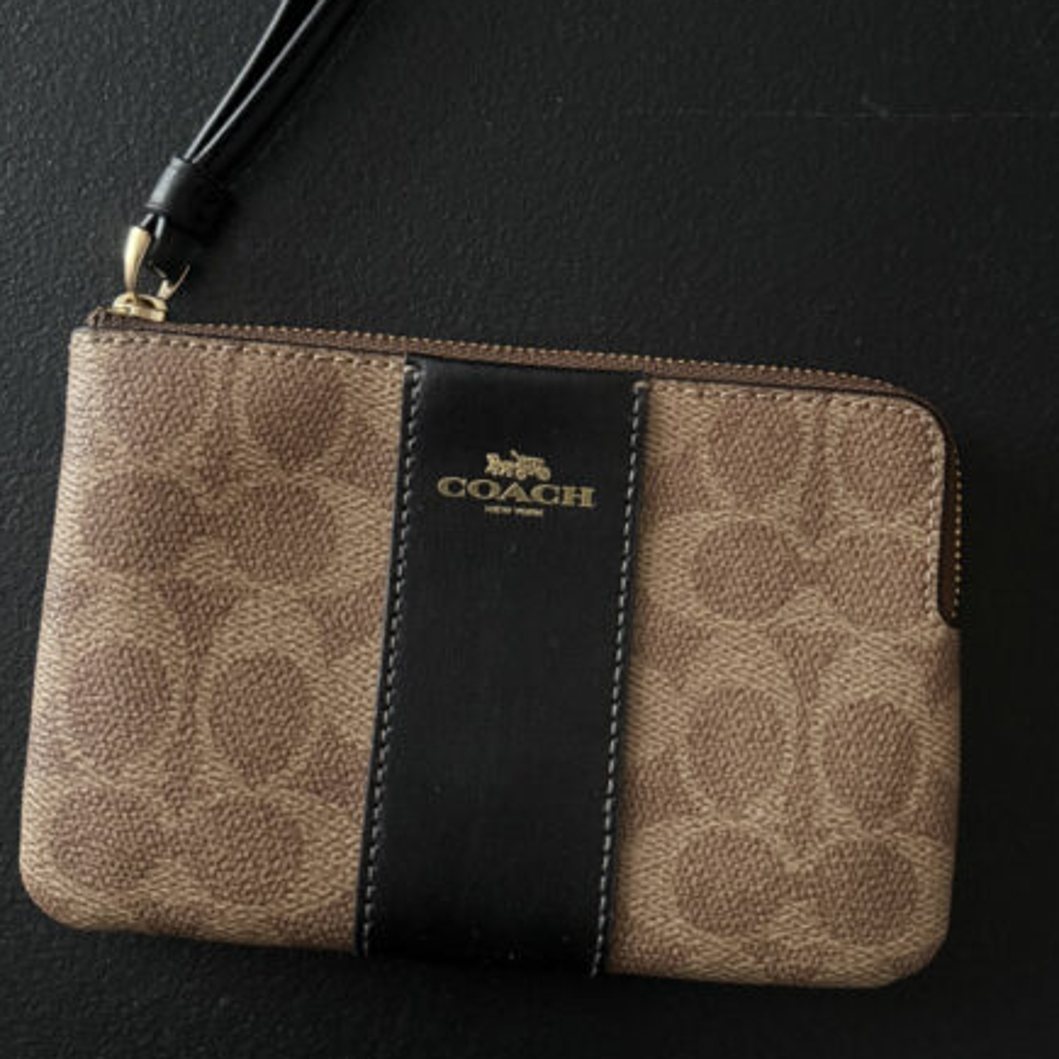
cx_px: 592
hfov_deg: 42.8
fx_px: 1350
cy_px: 433
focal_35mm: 39
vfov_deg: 42.7
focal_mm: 6.76
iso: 800
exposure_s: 1/57
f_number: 1.78
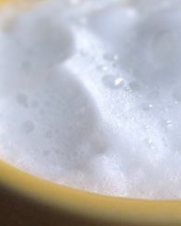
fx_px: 897
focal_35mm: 134
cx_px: 170
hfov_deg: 11.4
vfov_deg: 13.9
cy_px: 278
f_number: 2.4
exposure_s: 1/120
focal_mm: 4.12
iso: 64
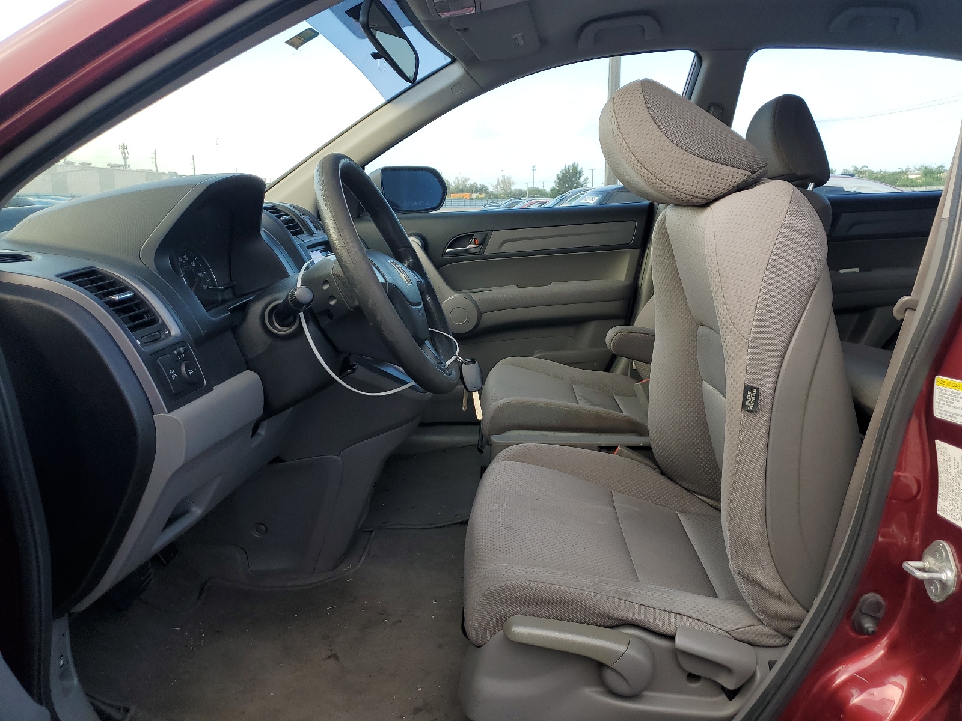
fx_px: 723
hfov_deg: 67.3
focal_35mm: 26
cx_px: 481
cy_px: 360
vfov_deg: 53.1
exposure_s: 1/333
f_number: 1.5
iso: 50
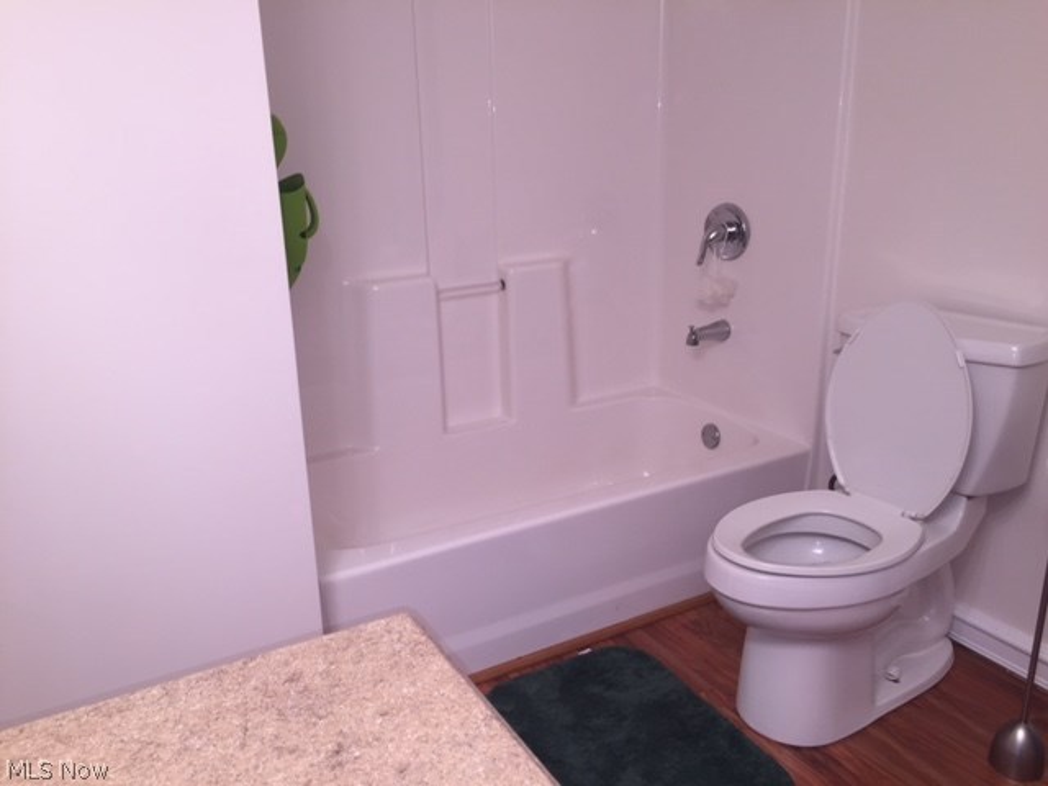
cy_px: 393
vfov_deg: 48.2
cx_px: 524
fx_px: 878
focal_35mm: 29
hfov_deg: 61.7
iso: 32
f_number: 2.2
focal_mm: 4.15
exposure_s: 1/32
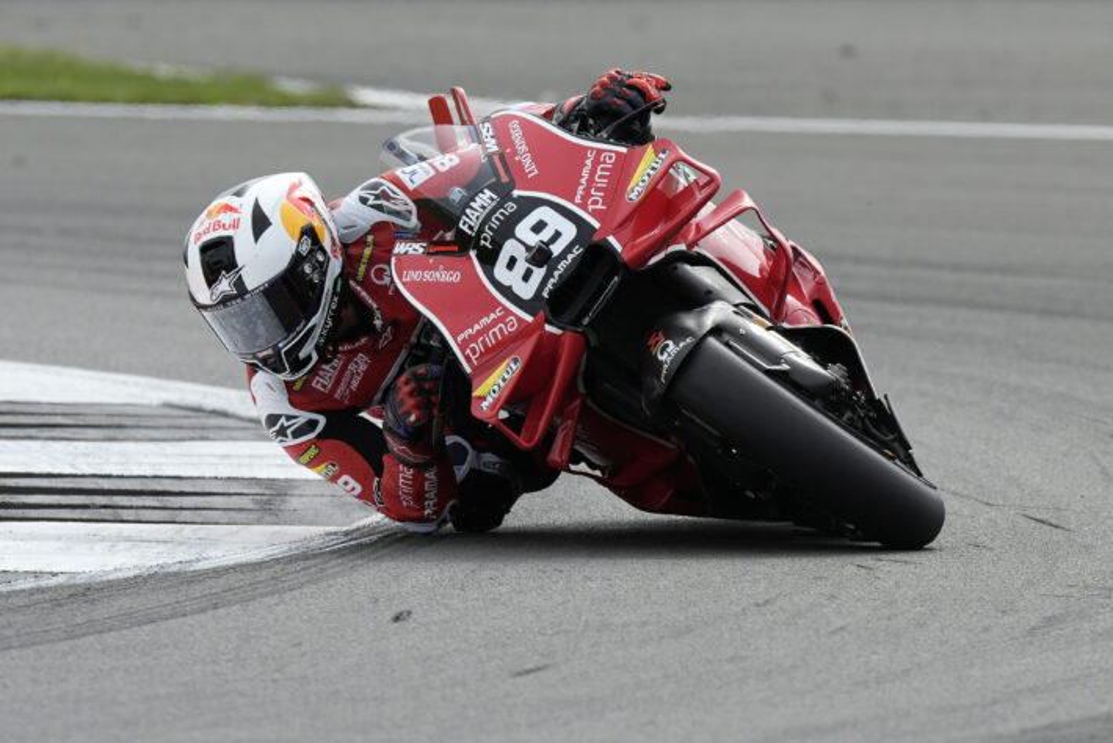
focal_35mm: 900
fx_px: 27835
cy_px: 372
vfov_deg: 1.5
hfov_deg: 2.3
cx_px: 556
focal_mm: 600
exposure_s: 1/800
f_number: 6.3
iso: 320
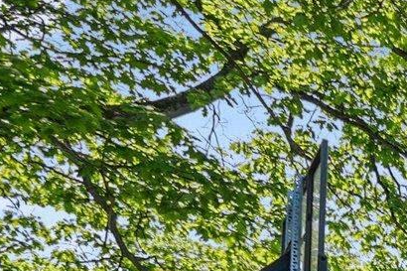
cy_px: 591
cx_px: 828
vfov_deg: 14.7
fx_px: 791
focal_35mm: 70
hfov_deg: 18.3
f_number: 4.5
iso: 250
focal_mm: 14
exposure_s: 1/1000
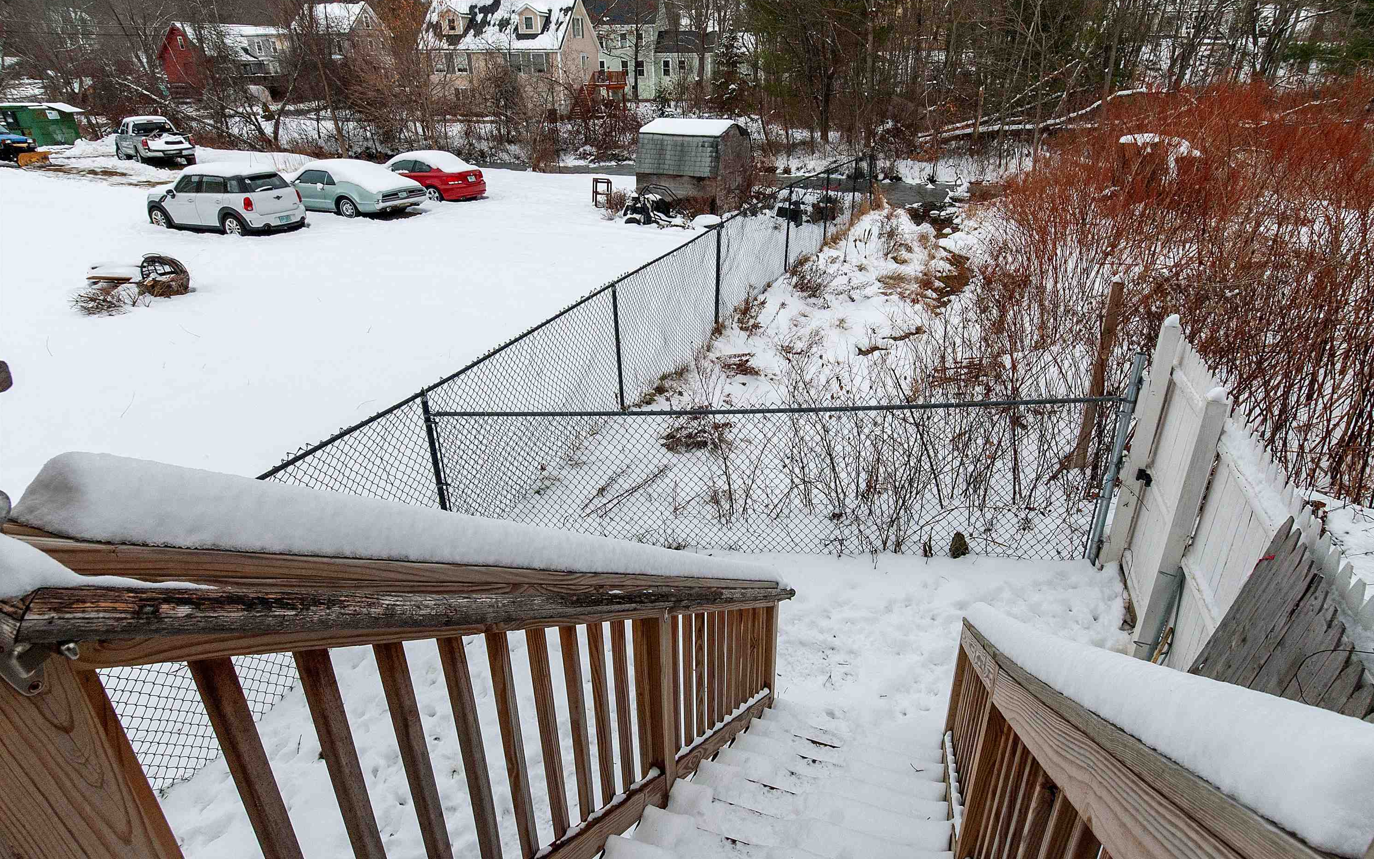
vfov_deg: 62.2
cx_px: 710
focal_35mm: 19
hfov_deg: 88.0
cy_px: 410
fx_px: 711
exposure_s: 1/350
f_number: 10
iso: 200
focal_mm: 12
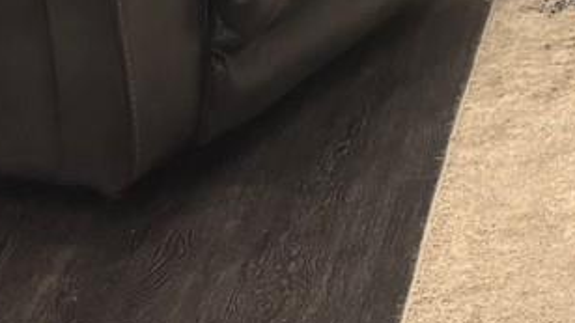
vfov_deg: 6.2
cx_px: 1197
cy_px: -786
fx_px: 2652
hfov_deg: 11.1
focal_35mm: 174
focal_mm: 6.76
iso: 200
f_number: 1.78
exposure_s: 1/60
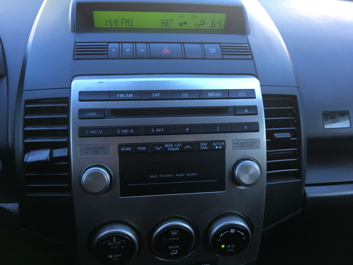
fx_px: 296
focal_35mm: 29
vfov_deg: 48.2
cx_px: 176
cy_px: 132
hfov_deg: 61.7
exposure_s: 1/40
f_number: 2.2
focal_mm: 4.15
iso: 32
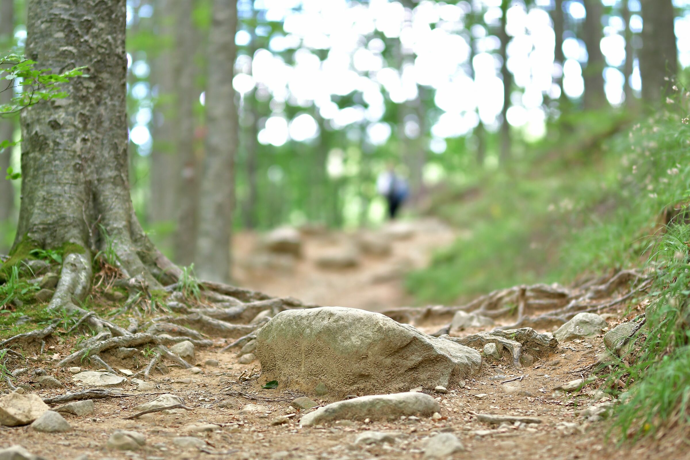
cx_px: 345
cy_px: 230
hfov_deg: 16.1
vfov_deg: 10.8
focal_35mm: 127
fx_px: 2434
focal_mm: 85
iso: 500
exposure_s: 1/250
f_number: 1.4
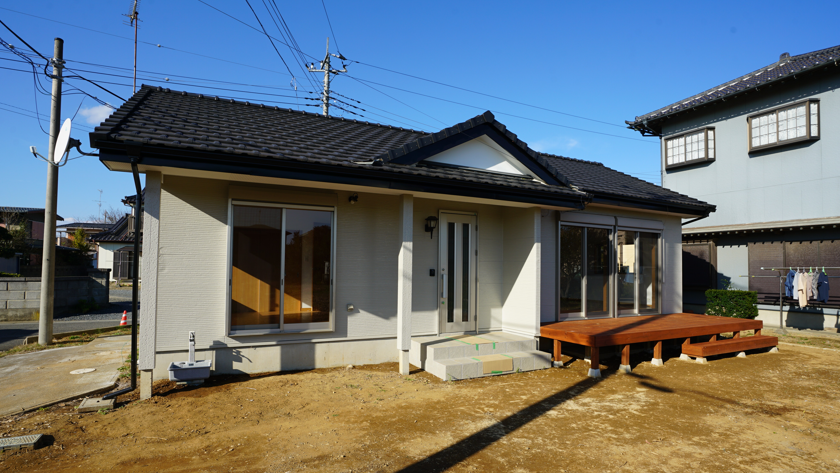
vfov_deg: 58.3
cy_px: 256
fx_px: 423
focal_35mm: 19
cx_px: 420
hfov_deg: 89.6
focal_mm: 18
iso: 100
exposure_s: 1/160
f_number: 10
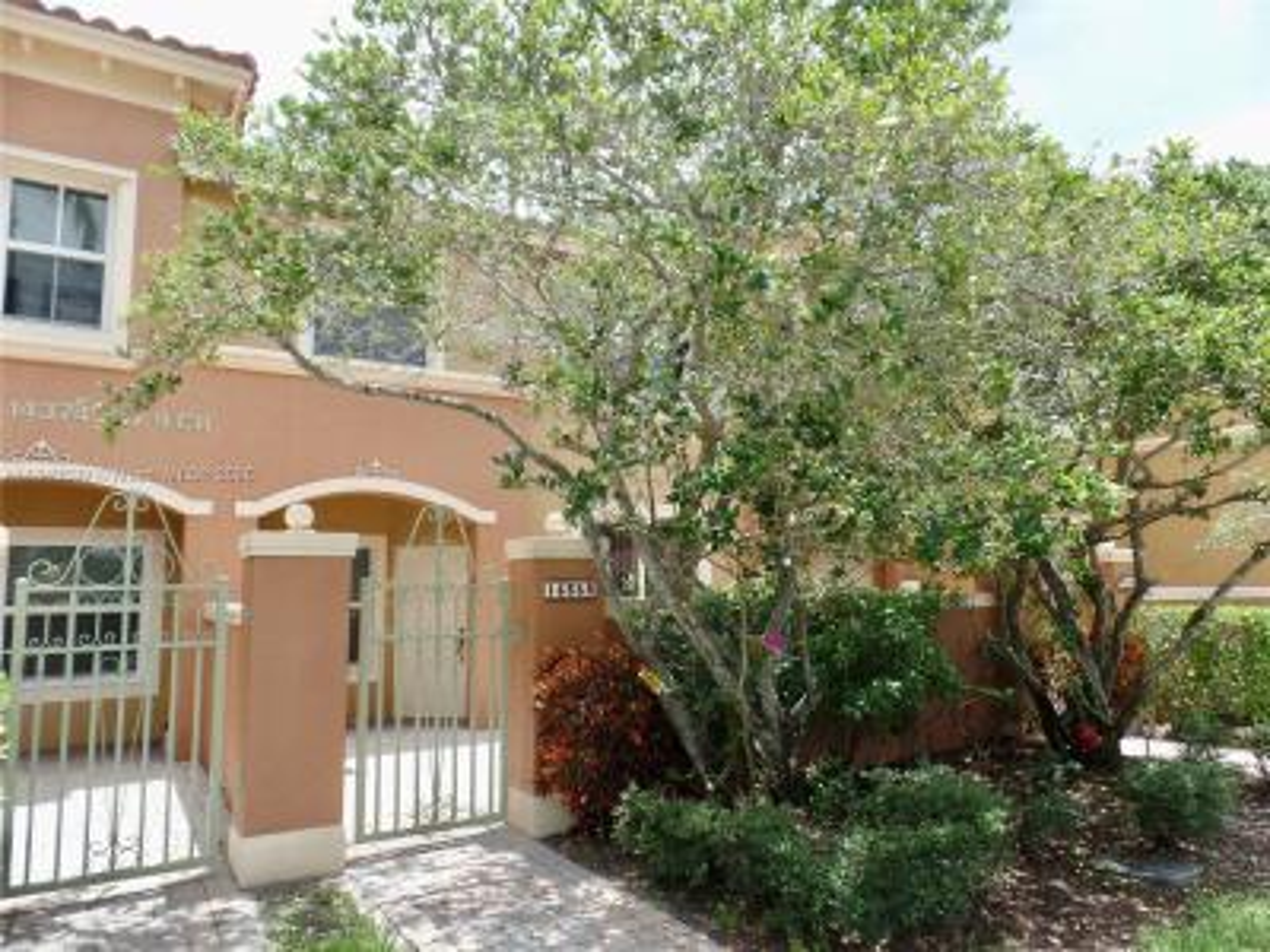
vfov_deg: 58.9
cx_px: 635
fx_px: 844
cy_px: 476
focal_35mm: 23
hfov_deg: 73.9
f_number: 3.5
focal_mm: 4.1
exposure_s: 1/500
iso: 80
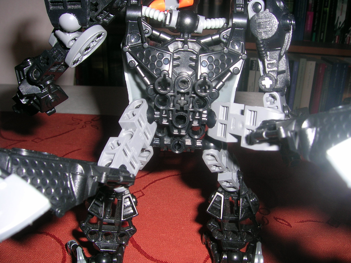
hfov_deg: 52.6
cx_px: 176
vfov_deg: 40.7
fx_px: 355
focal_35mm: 35
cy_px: 132
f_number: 4.8
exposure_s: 1/60.1
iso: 50
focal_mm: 5.4
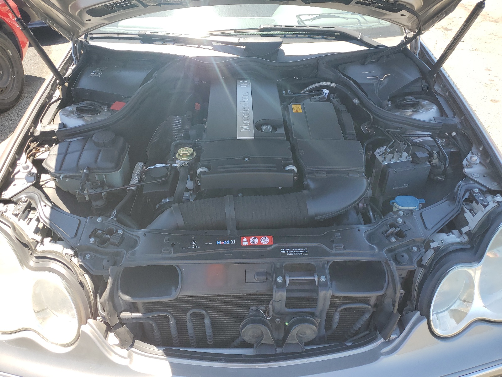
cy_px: 188
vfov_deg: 53.1
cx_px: 251
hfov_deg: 67.3
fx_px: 377
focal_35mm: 26
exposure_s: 1/588
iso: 50
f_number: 1.5
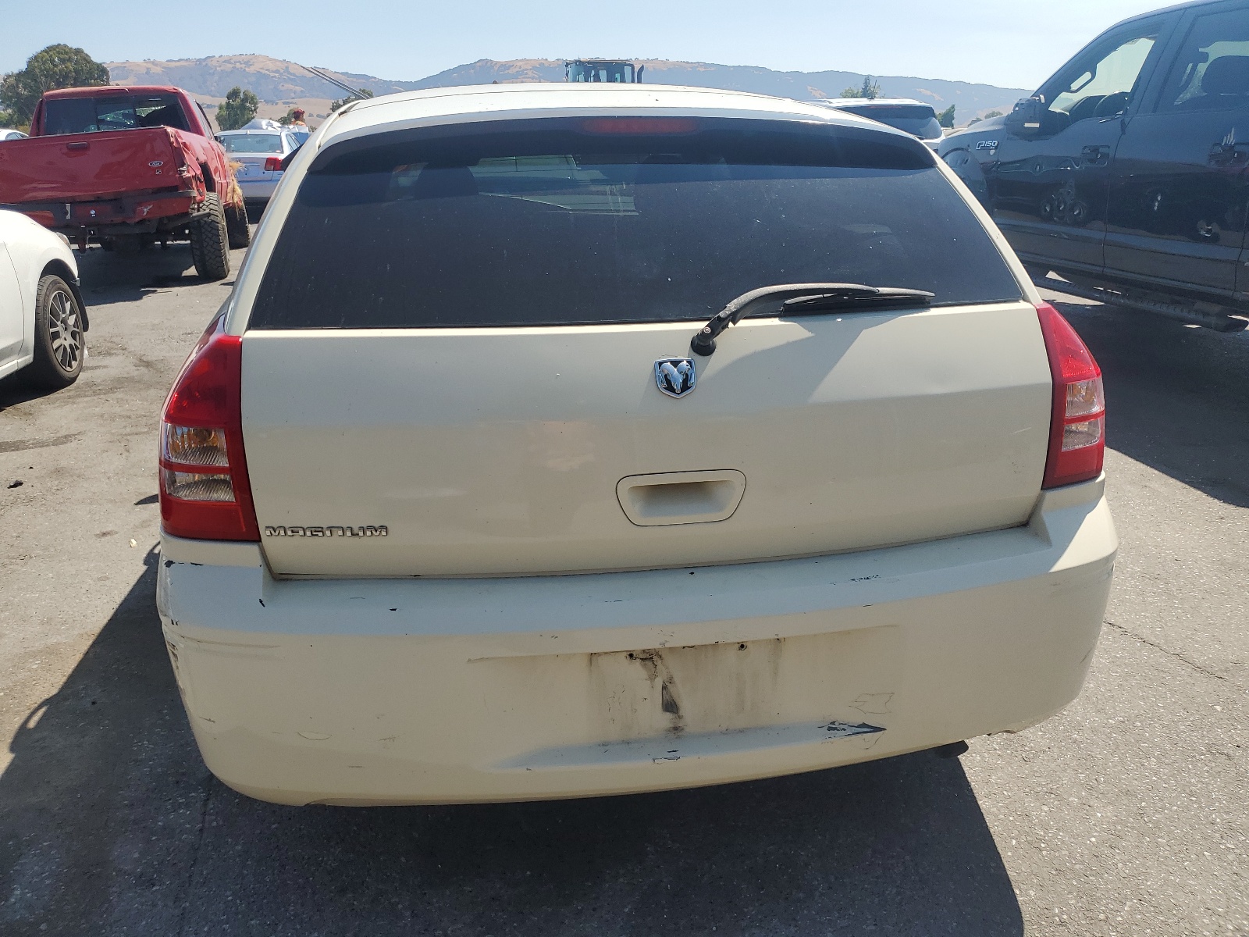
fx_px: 938
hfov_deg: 67.3
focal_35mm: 26
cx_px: 624
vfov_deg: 53.1
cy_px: 468
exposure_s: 1/3333
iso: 50
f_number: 1.5
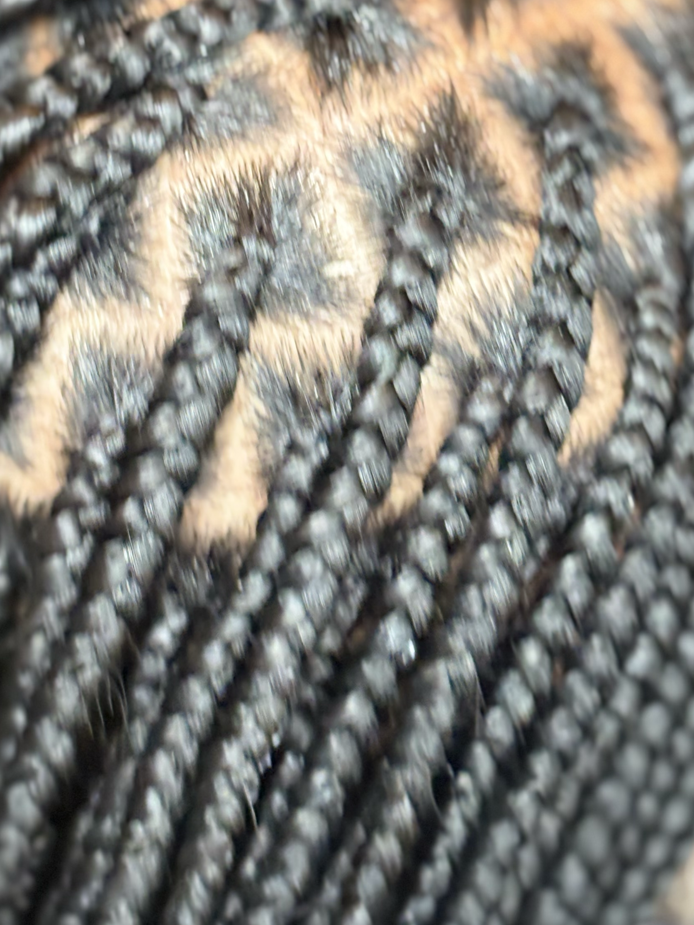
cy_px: 341
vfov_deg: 20.8
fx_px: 2512
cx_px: 331
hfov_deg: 15.7
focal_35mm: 94
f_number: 1.6
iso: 250
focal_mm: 5.96
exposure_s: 1/30
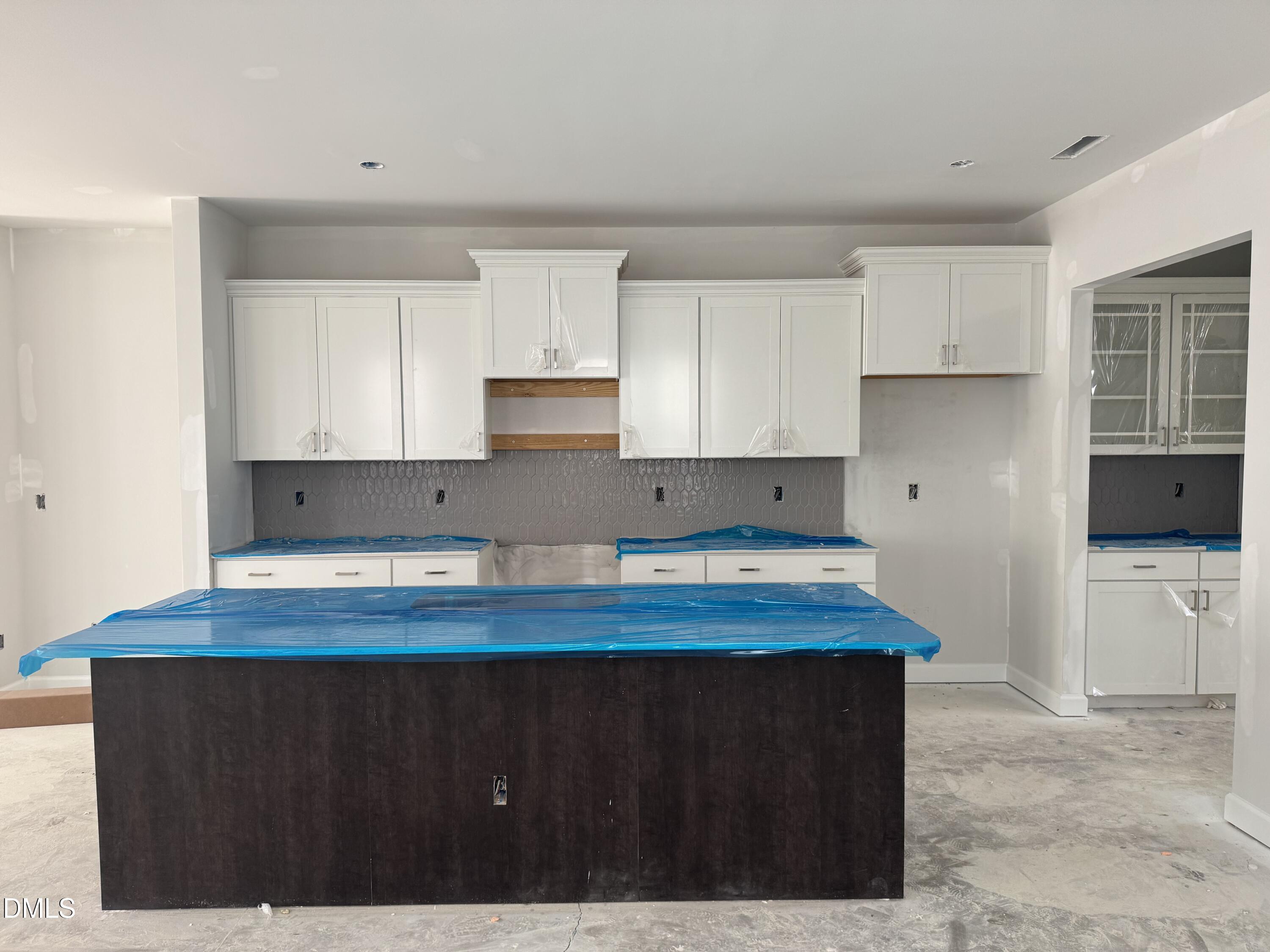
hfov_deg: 71.6
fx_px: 881
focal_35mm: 24
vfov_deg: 56.8
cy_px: 476
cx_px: 635
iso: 125
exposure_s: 1/121
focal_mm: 6.76
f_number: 1.78
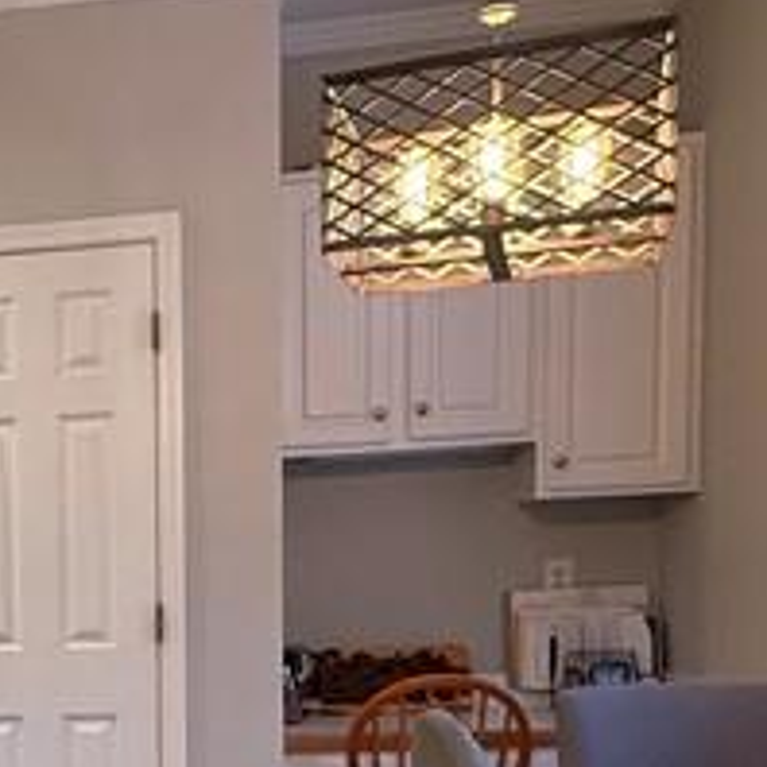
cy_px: 721
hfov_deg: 23.5
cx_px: -256
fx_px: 1604
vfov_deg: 25.8
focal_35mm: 64
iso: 320
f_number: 2.2
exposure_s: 1/60
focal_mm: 2.22
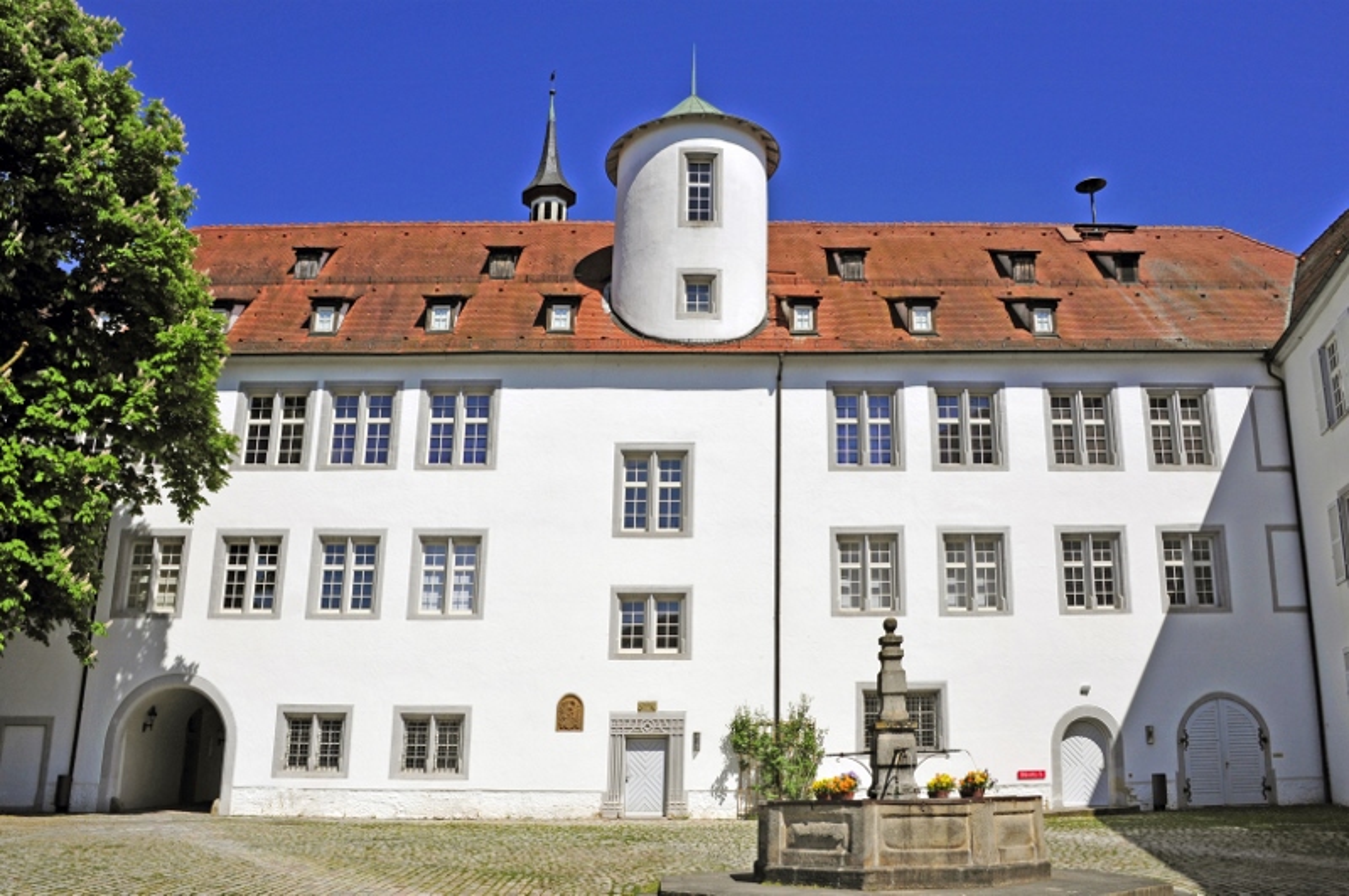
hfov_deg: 65.5
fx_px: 1048
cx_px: 674
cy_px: 448
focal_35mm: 28
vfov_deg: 46.3
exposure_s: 1/1000
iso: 800
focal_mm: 28
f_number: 16
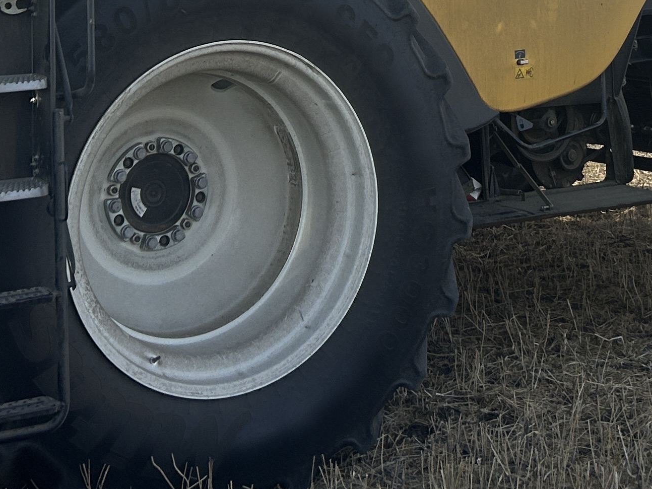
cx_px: 424
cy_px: -257
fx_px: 1526
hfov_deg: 24.0
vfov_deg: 16.5
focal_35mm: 81
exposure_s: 1/2513
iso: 50
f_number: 1.5
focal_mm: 5.7
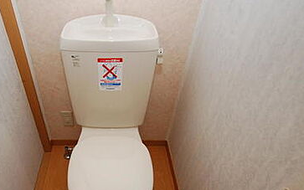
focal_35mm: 28
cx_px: 108
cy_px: 141
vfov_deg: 43.4
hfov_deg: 65.4
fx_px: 231
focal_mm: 11
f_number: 4.2
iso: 200
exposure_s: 1/60
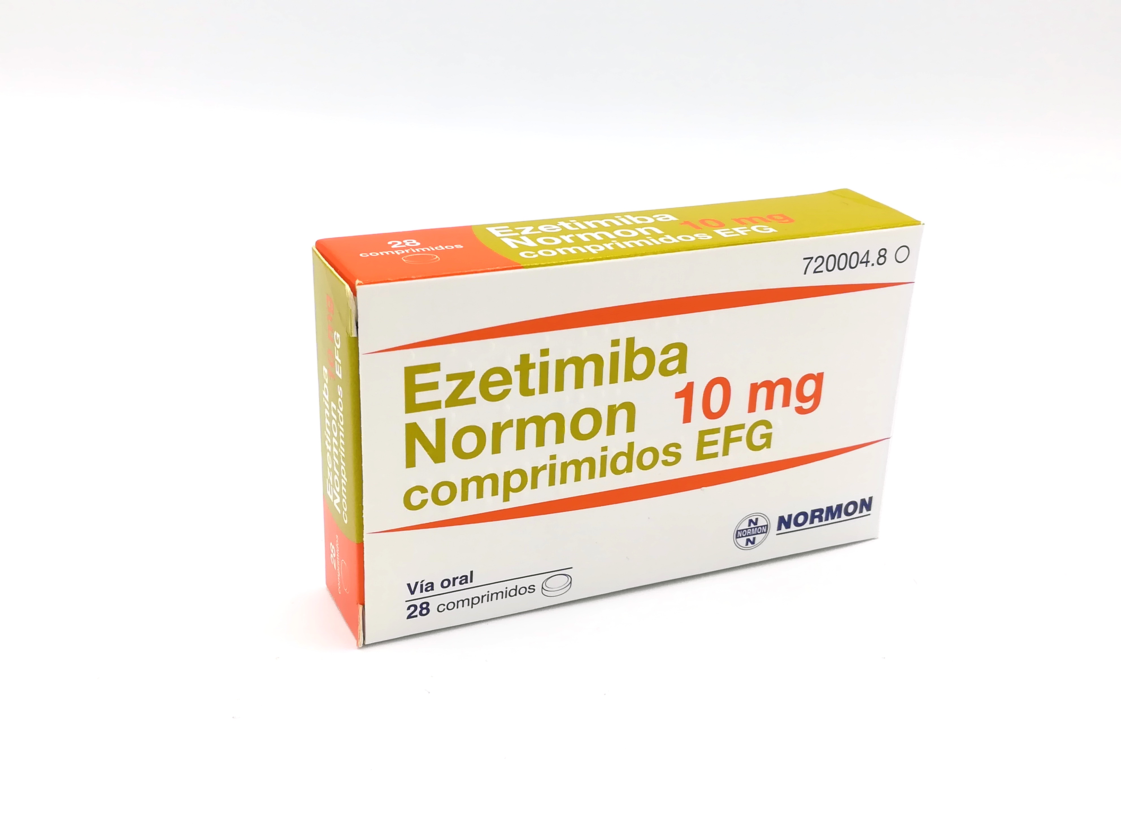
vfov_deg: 36.0
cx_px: 560
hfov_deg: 46.8
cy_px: 420
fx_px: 1295
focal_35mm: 40
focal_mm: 3.83
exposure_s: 1/418
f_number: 2.2
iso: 50
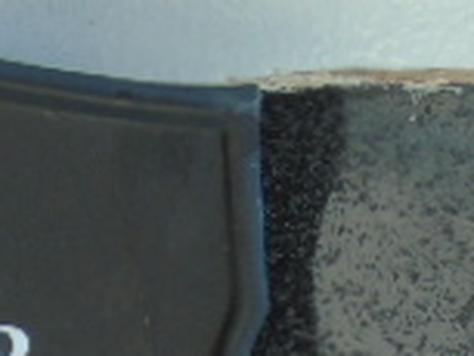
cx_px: -356
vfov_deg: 1.7
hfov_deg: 2.2
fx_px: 12169
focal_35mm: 888
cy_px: 669
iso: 100
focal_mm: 38
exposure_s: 1/125
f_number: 4.7
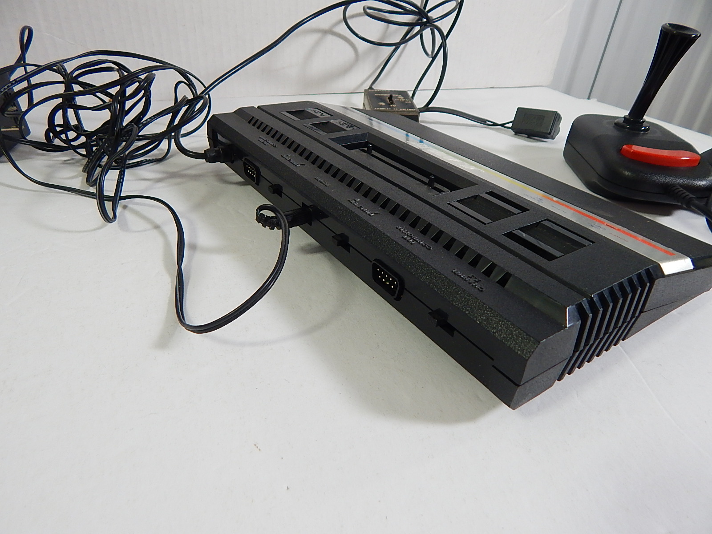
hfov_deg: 76.4
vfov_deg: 61.1
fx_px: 453
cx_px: 356
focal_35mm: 22
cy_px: 267
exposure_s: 1/30
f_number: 3
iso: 140
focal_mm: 4
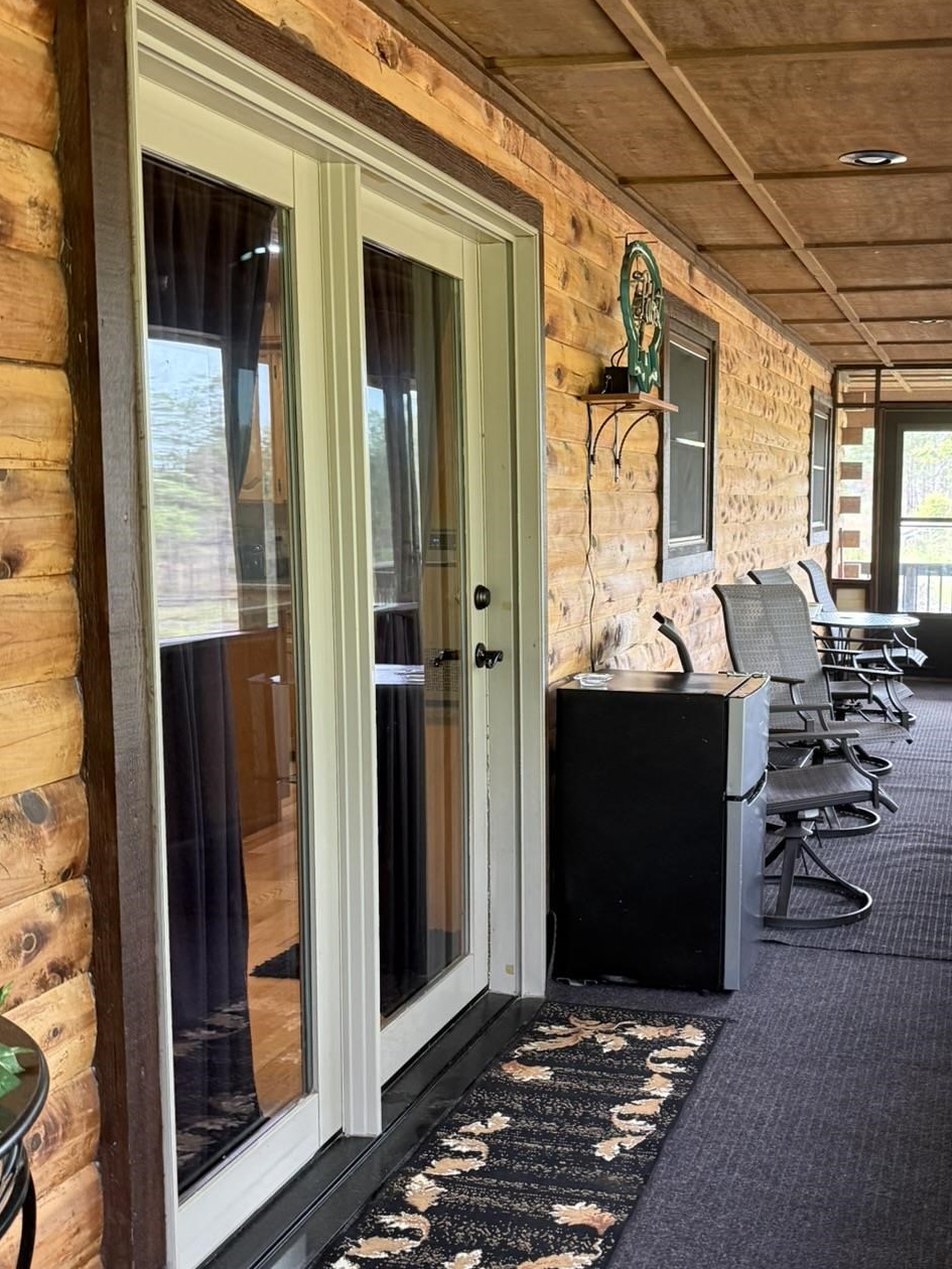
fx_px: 1430
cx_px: 726
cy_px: 657
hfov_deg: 35.9
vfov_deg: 47.9
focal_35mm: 39
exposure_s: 1/60
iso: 320
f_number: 1.78
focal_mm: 6.76
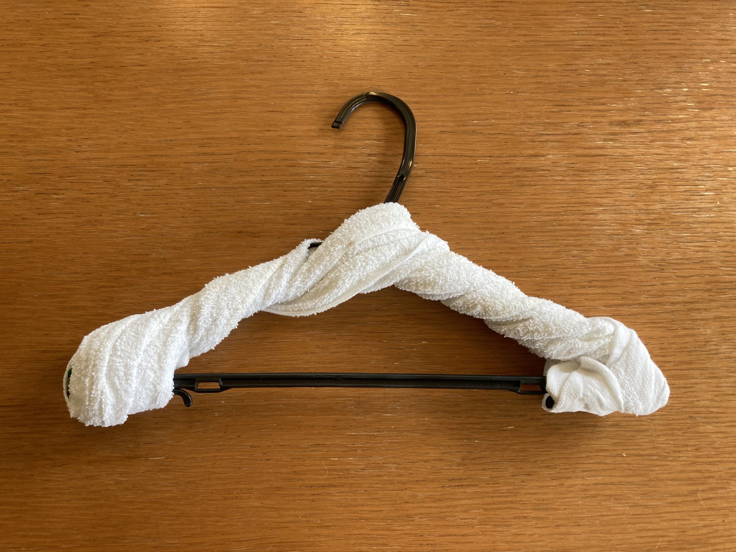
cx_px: 368
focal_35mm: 28
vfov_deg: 49.7
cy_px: 276
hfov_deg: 63.4
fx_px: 595
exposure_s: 1/121
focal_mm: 3.99
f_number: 1.8
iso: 64
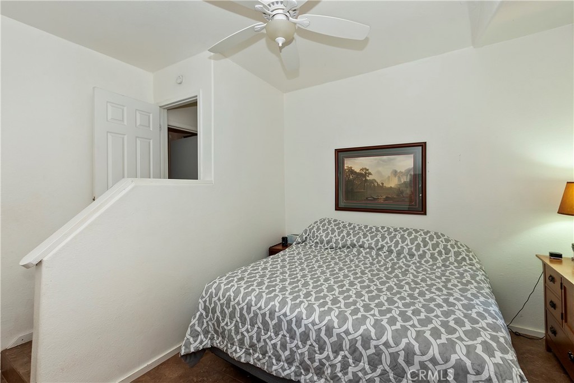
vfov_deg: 77.3
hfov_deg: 100.4
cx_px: 287
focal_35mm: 15
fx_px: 239
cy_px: 192
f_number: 8
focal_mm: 10
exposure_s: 1/30
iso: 400
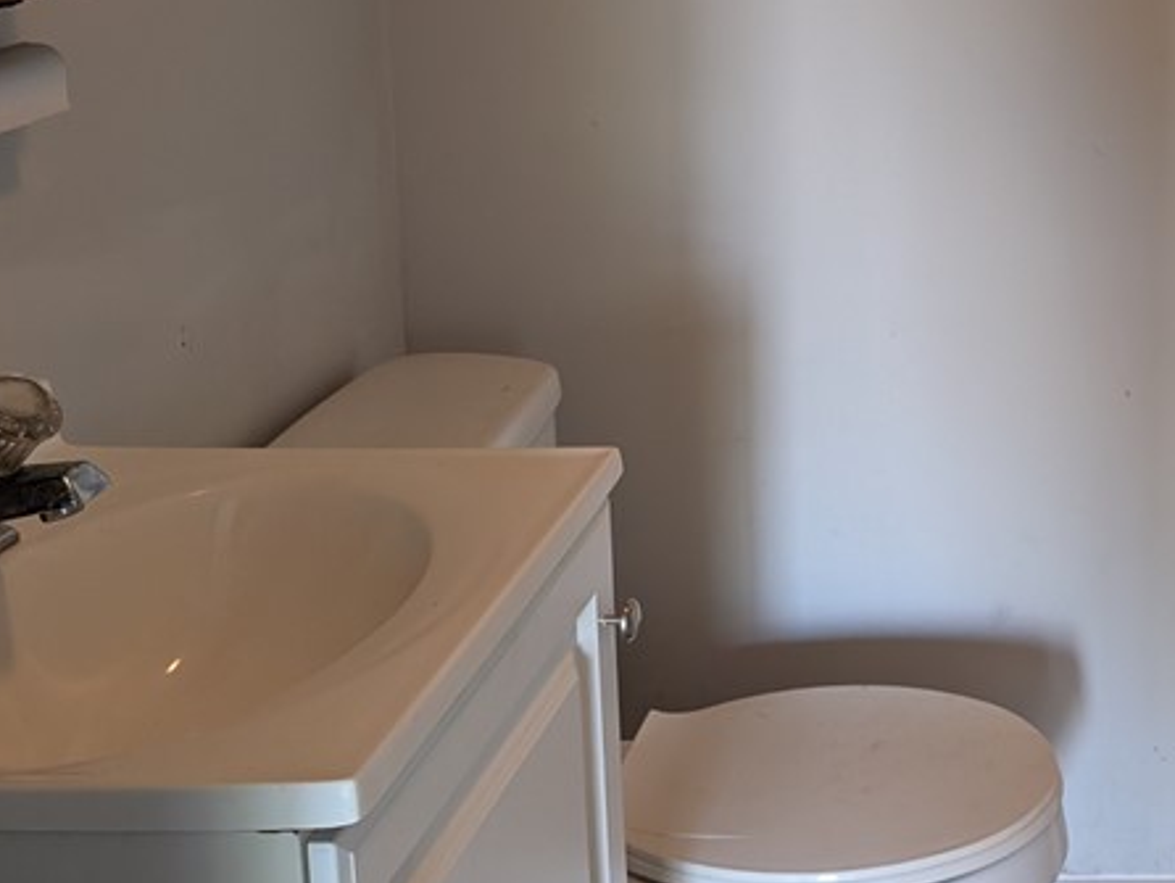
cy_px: 69
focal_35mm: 55
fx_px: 1868
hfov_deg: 32.4
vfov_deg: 25.6
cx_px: 1150
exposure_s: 1/120
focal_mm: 6.9
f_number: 1.68
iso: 587
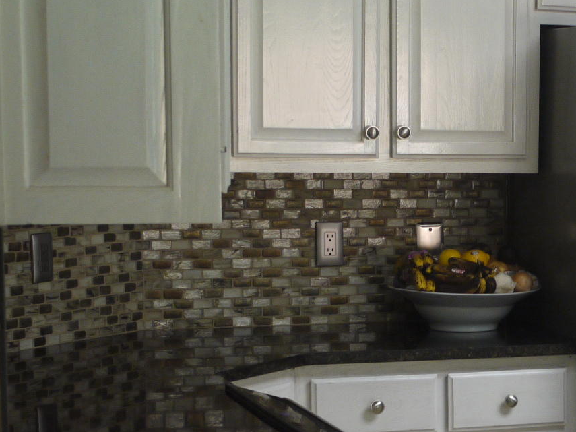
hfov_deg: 16.4
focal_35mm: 115
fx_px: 1913
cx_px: 689
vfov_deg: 12.8
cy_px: 406
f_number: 4.8
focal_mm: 24
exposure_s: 1/30
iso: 400
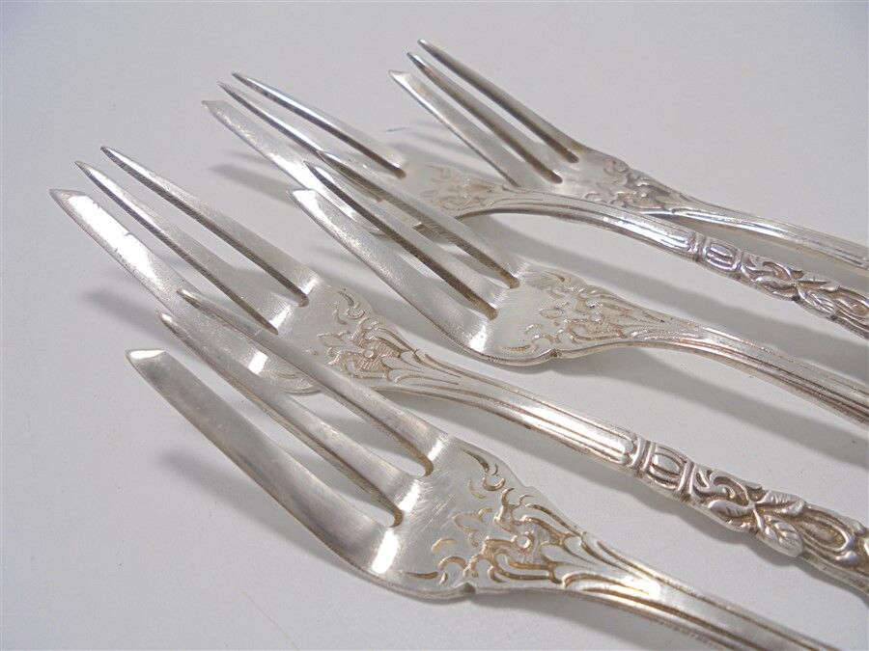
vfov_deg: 53.1
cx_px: 434
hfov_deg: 67.3
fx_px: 653
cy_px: 326
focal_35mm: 26
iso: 100
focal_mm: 4.6
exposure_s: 1/100
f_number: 3.5
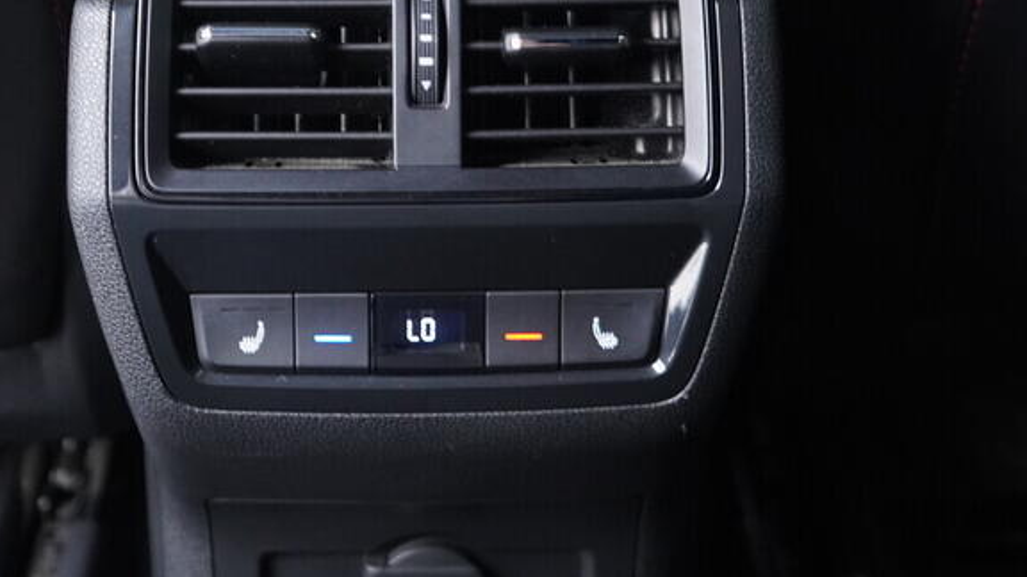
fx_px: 1825
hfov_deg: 31.4
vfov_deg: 17.9
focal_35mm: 67
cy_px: 152
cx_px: 414
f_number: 2.8
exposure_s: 1/40
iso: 1600
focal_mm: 24
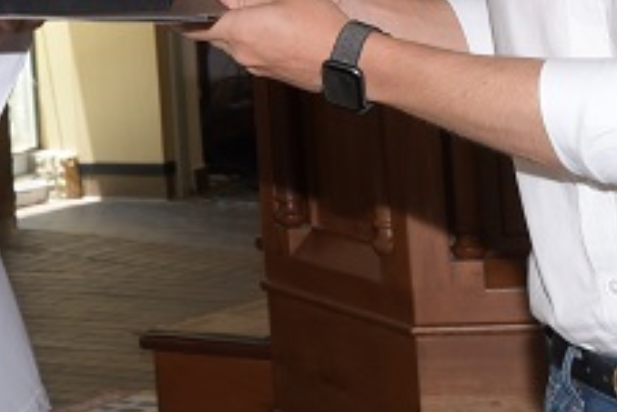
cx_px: 134
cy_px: -177
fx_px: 2761
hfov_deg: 12.7
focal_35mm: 161
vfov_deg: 8.4
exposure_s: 1/80
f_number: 11
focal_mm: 35
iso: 400
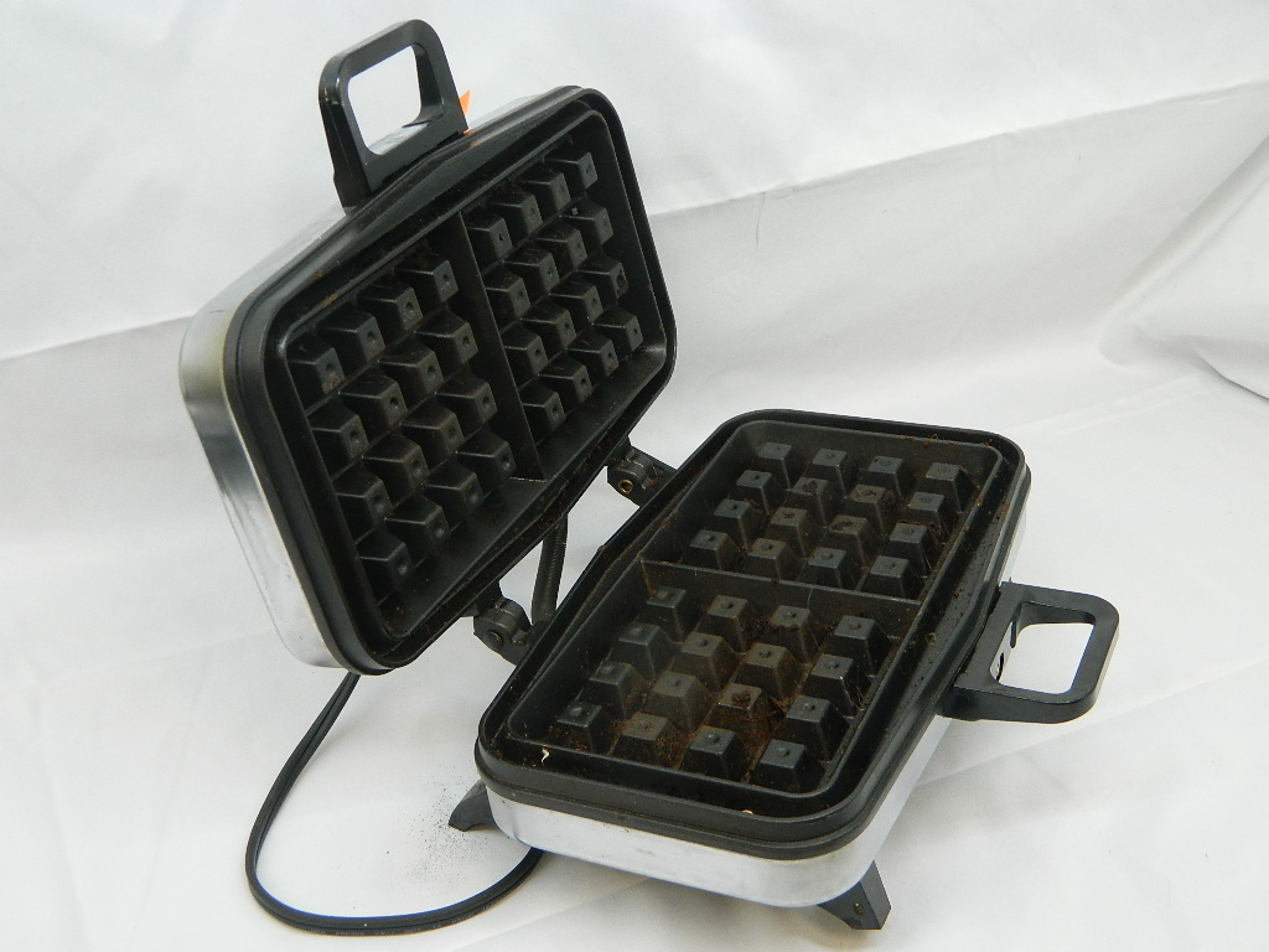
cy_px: 476
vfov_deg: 30.9
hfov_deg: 40.4
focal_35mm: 47
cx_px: 634
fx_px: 1723
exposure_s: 1/30
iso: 125
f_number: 3.6
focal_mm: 8.4
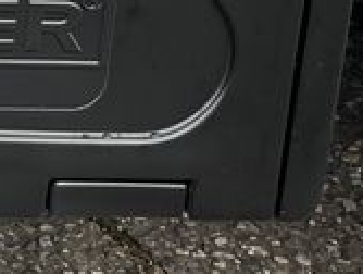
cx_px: -439
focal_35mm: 159
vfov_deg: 8.7
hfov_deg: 10.9
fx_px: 1671
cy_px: -331
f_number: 1.6
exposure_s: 1/369
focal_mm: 5.1
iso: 50
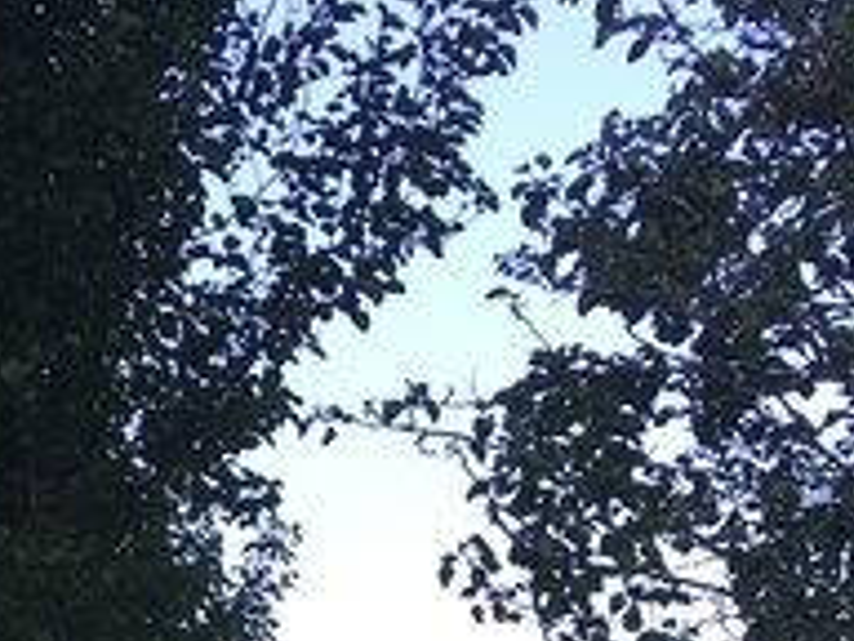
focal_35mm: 117
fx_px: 2886
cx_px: -198
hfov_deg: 16.1
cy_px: 1180
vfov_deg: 11.7
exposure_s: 1/149
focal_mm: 4.15
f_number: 2.2
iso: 25
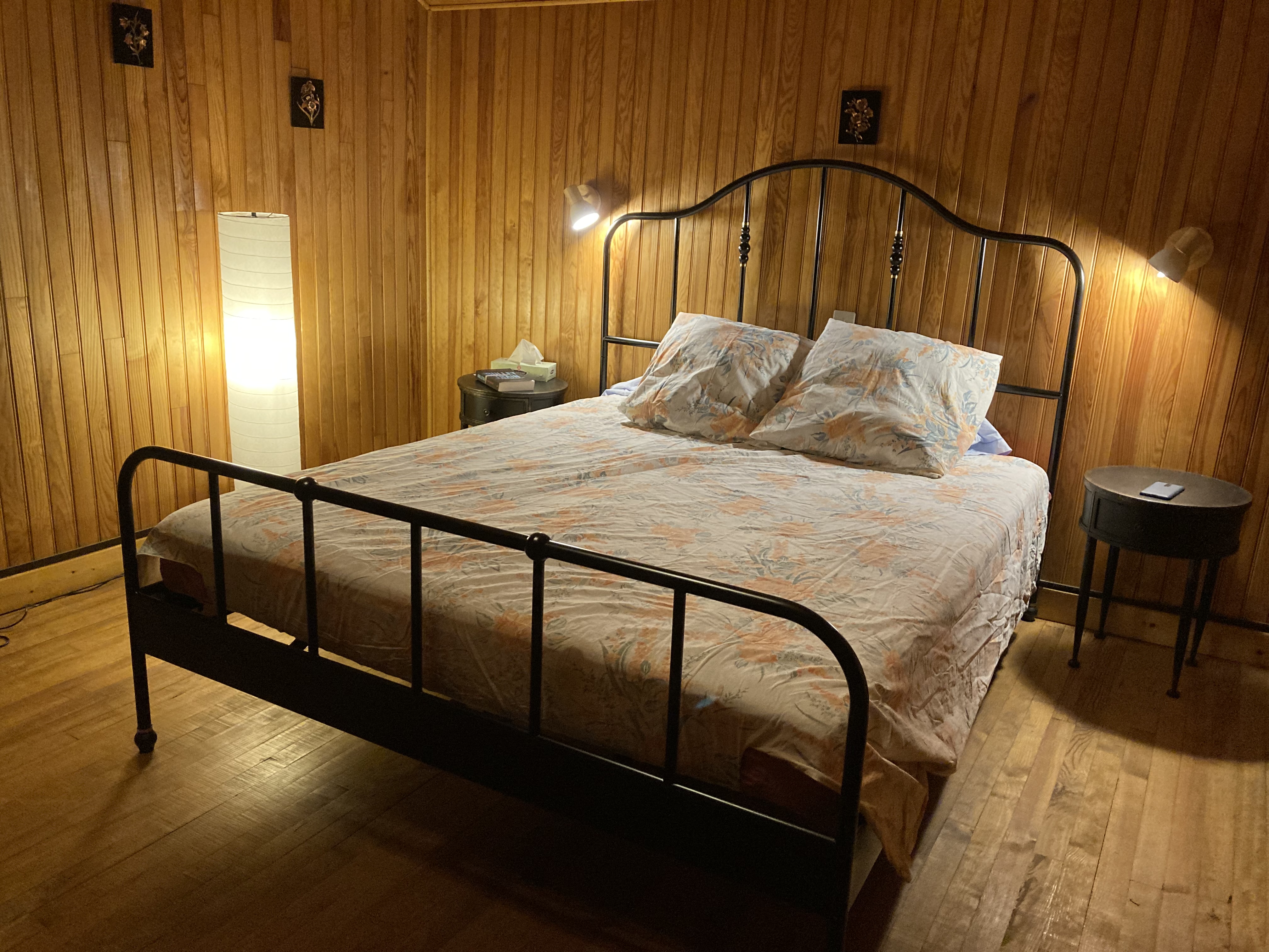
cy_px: 476
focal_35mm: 28
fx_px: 1026
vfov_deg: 49.7
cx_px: 634
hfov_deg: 63.4
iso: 400
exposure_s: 1/40
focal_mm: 3.99
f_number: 1.8
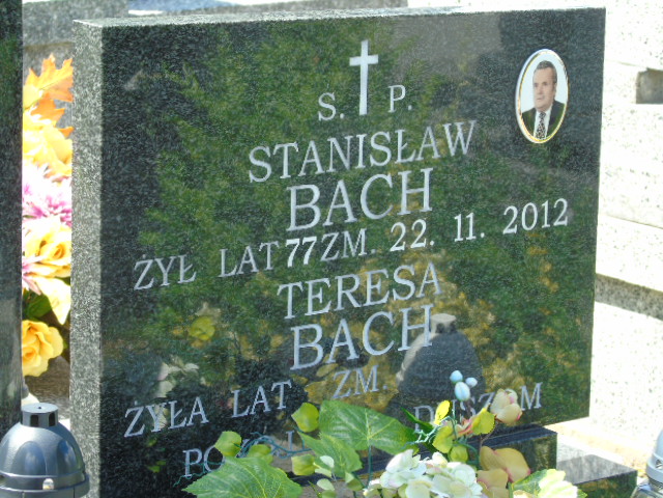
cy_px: 249
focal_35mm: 162
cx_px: 332
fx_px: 3103
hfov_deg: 12.2
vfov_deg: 9.2
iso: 100
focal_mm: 29
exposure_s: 1/125
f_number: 4.9
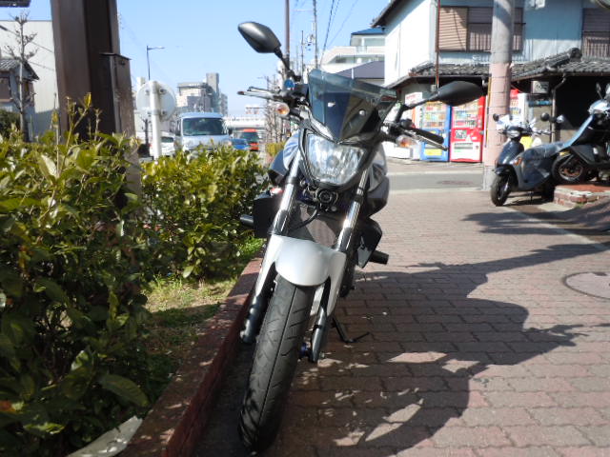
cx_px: 305
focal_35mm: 28
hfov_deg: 63.4
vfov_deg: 49.7
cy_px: 228
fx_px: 493
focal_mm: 5
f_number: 3.7
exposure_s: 1/400
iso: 100
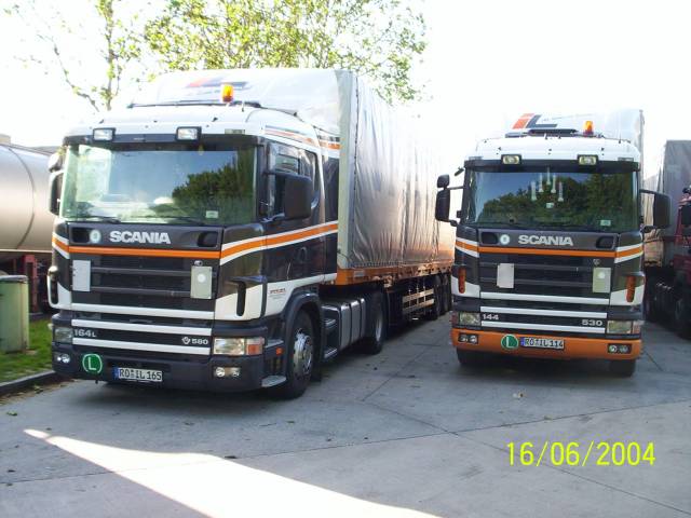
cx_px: 346
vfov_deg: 37.7
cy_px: 259
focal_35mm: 38
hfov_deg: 49.0
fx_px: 759
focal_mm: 4.99
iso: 100
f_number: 4.5
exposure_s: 1/93.8
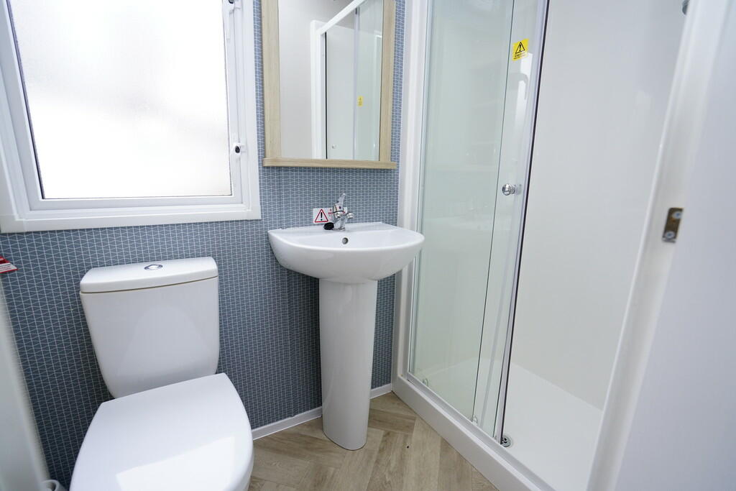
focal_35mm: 16
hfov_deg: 96.7
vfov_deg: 73.8
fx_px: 327
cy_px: 246
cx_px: 368
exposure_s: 1/60
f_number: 5
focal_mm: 16
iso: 800
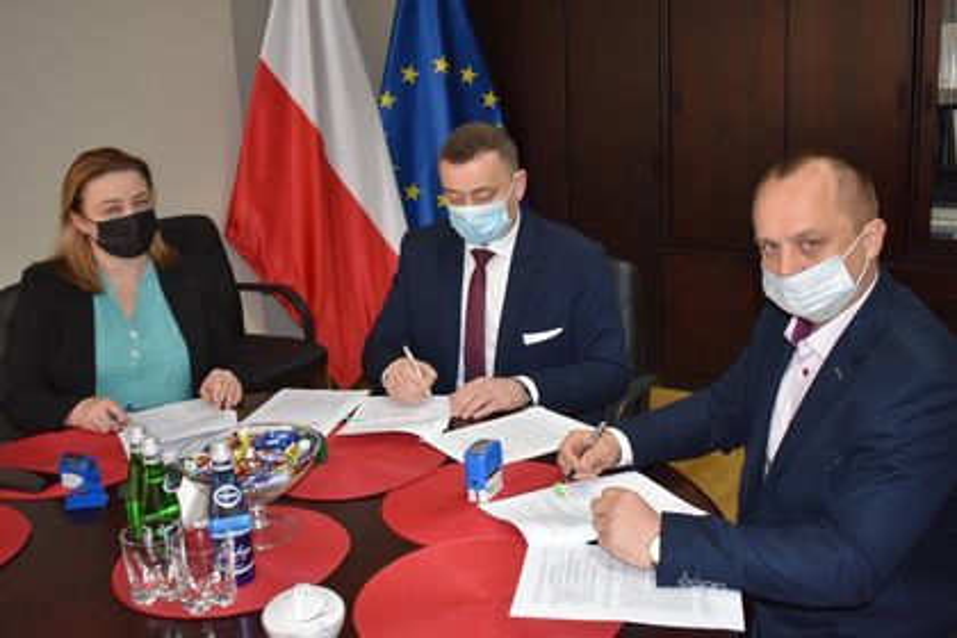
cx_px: 478
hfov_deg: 51.3
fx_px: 997
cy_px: 319
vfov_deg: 35.5
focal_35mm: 38
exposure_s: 1/60
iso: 900
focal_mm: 25
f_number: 4
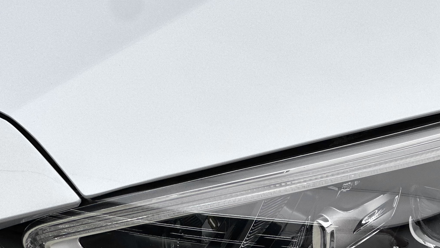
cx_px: 316
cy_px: 226
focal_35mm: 167
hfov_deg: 12.9
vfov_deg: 7.2
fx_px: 1948
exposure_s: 1/100
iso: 32
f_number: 2.8
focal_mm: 9
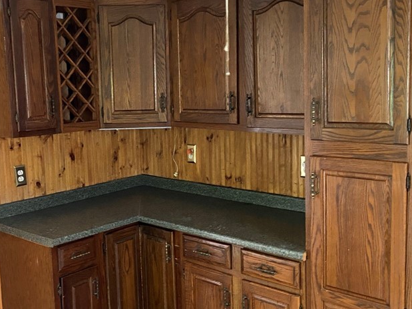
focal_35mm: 43
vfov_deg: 33.6
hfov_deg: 43.4
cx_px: 150
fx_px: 512
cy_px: 149
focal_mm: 4.25
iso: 640
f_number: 1.8
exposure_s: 1/30
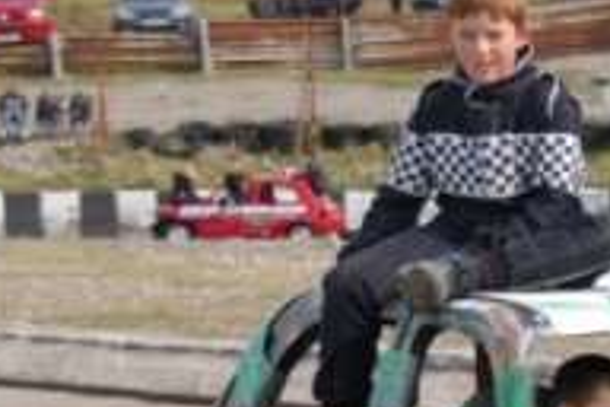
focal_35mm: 230
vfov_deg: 5.9
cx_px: 871
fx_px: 3897
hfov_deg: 8.8
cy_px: 518
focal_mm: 46
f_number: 5
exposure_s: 1/500
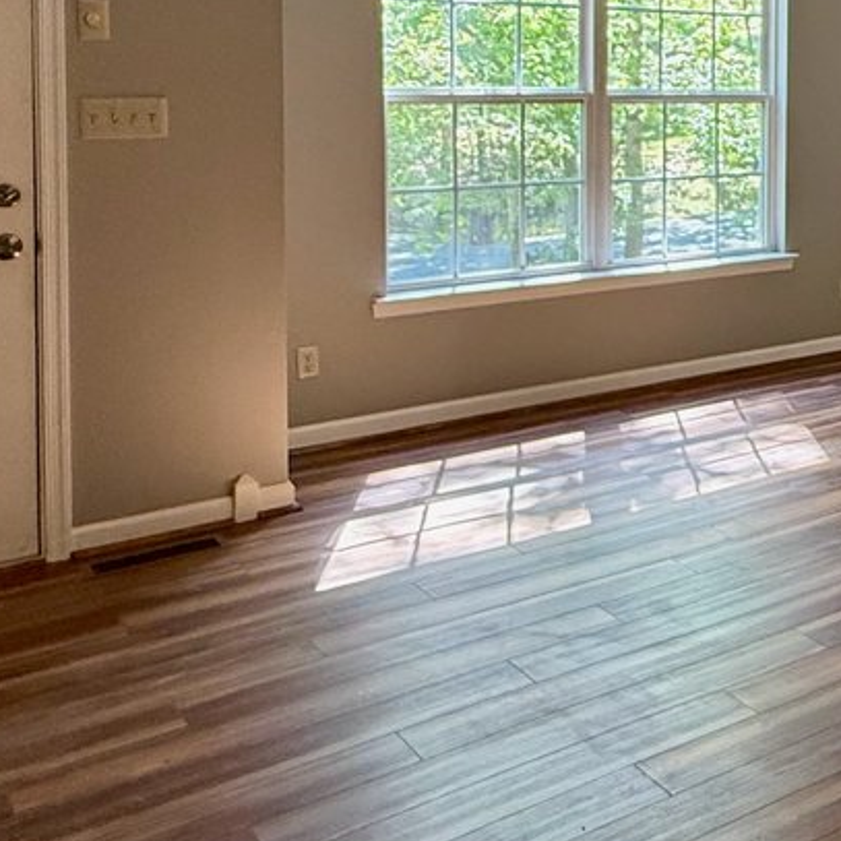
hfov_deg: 31.0
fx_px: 1264
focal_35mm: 46
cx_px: 1007
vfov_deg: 35.2
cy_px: 127
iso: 250
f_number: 2.2
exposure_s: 1/120
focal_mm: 2.22
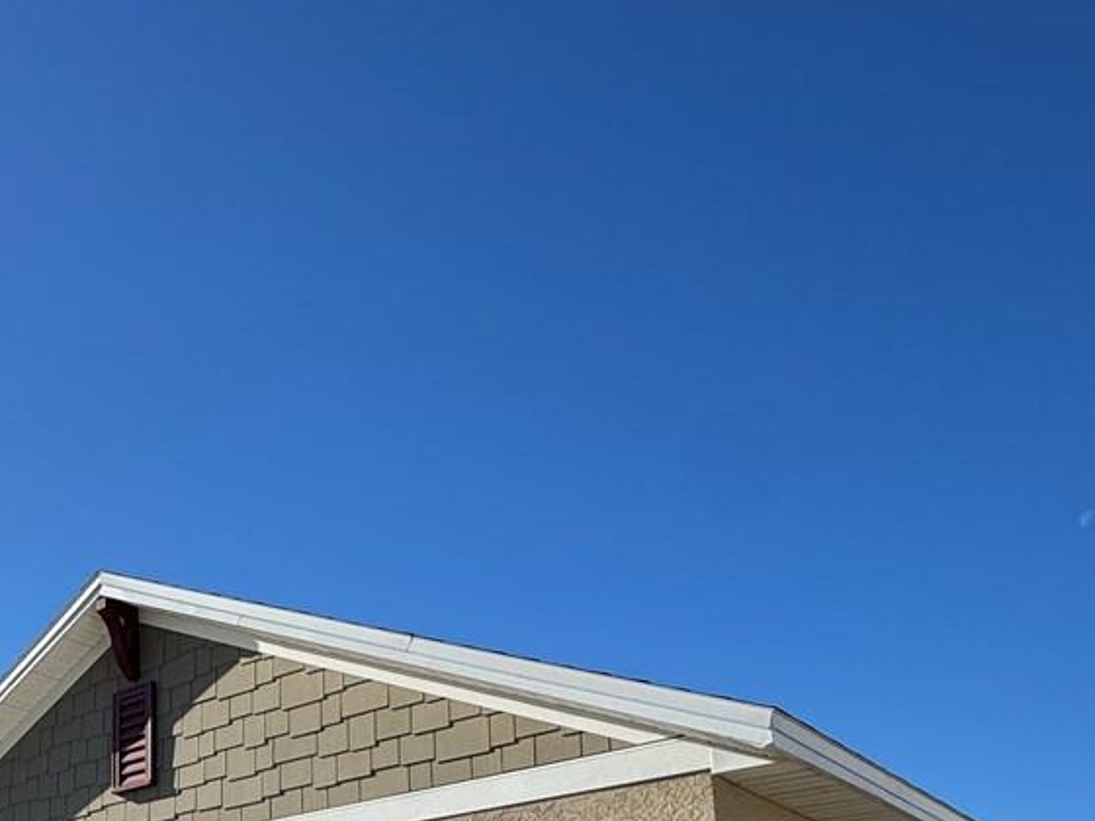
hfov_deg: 39.0
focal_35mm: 40
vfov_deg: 31.7
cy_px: 913
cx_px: -92
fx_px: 1265
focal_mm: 2.22
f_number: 2.2
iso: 50
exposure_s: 1/1927
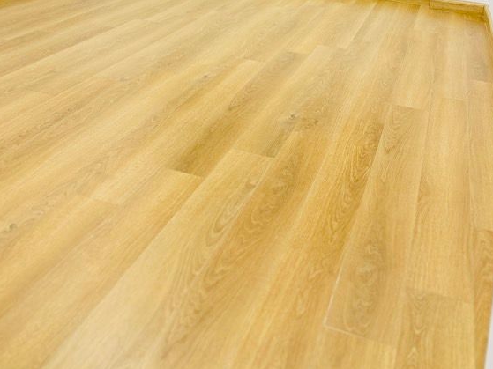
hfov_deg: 43.0
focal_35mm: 44
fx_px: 627
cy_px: -71
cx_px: 251
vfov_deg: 28.6
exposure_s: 1/100
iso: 80
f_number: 1.78
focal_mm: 6.76
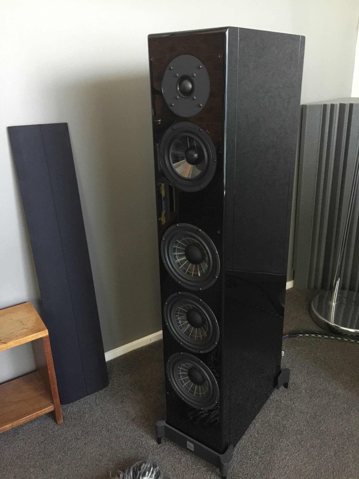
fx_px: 401
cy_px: 240
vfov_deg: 61.7
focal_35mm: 29
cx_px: 180
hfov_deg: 48.2
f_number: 2.2
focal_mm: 4.15
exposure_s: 1/4
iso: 200
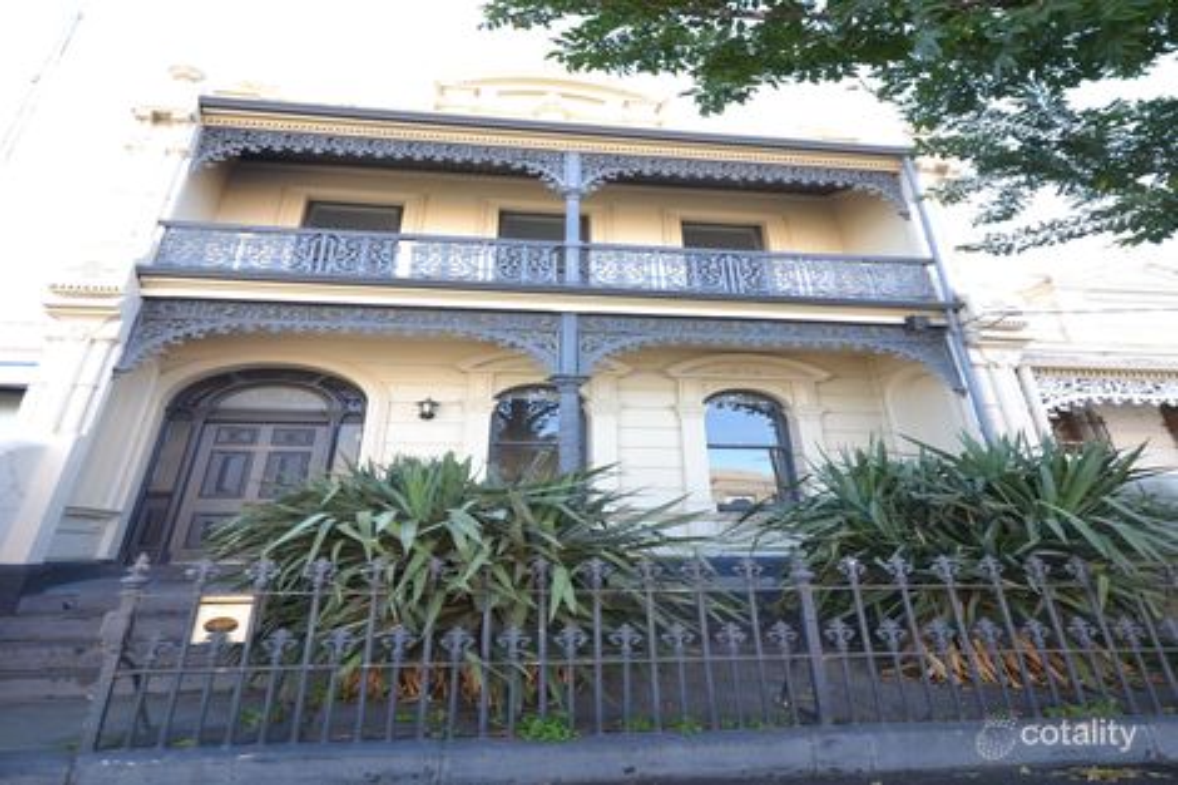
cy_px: 392
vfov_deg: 63.2
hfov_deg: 85.4
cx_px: 589
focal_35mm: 20
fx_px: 638
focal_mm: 13
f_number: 5.6
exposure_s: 1/125
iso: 400
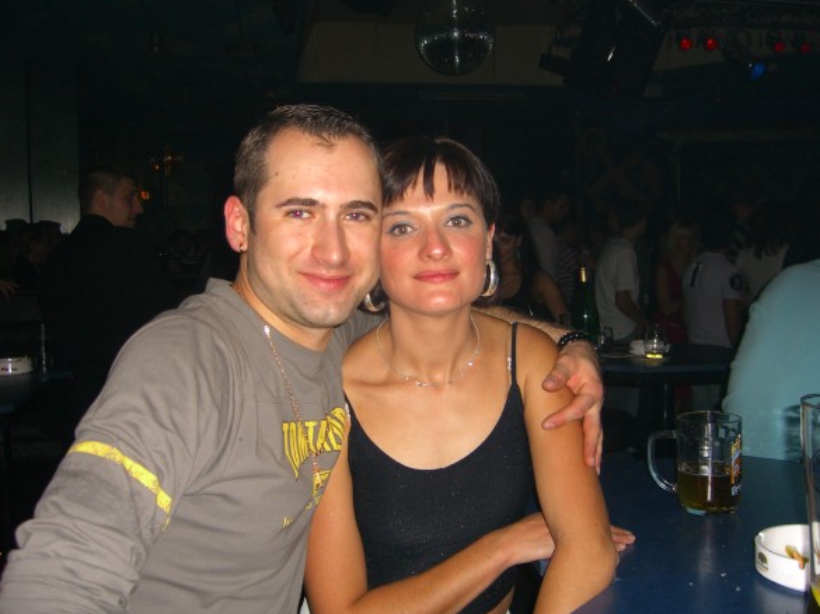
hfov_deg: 47.9
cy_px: 300
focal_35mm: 39
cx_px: 411
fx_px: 923
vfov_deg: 36.8
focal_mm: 7.9
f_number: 2.8
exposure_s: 1/60
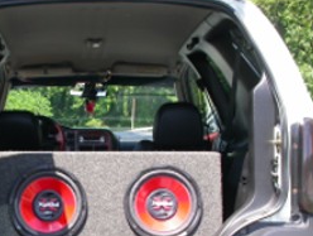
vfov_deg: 21.2
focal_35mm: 69
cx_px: 73
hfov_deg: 27.7
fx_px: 625
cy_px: 185
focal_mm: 7.85
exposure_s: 1/119
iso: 100
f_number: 4.7
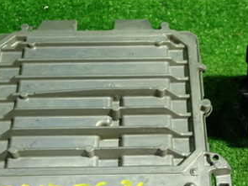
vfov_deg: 23.8
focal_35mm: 61
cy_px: 130
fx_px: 437
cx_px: 153
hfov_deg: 31.6
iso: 250
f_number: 2.3
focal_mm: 5.4
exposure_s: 1/30
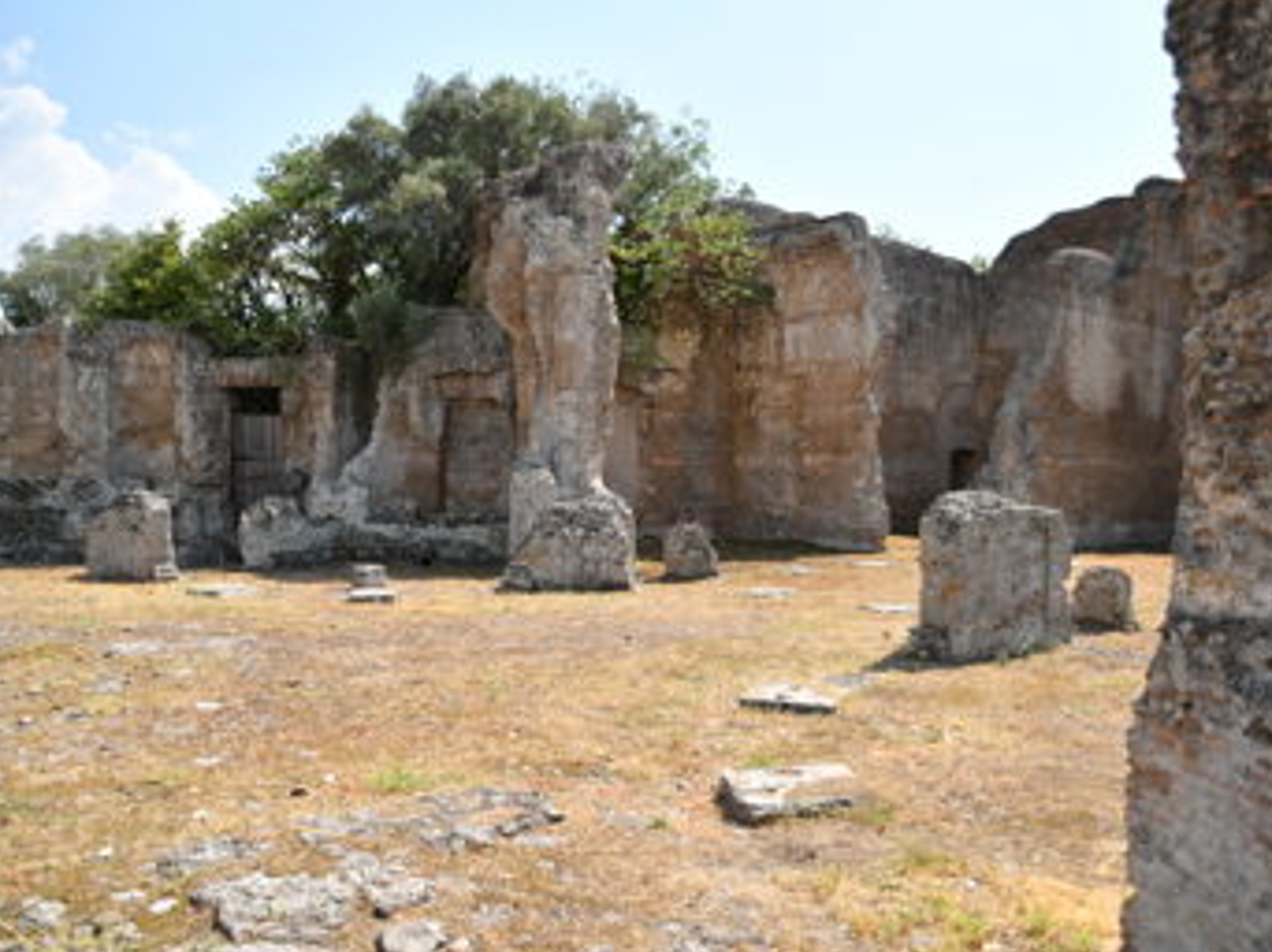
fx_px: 991
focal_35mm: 27
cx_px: 703
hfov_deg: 65.2
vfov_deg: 51.3
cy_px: 467
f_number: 3.5
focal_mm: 16
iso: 100
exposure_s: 1/1000
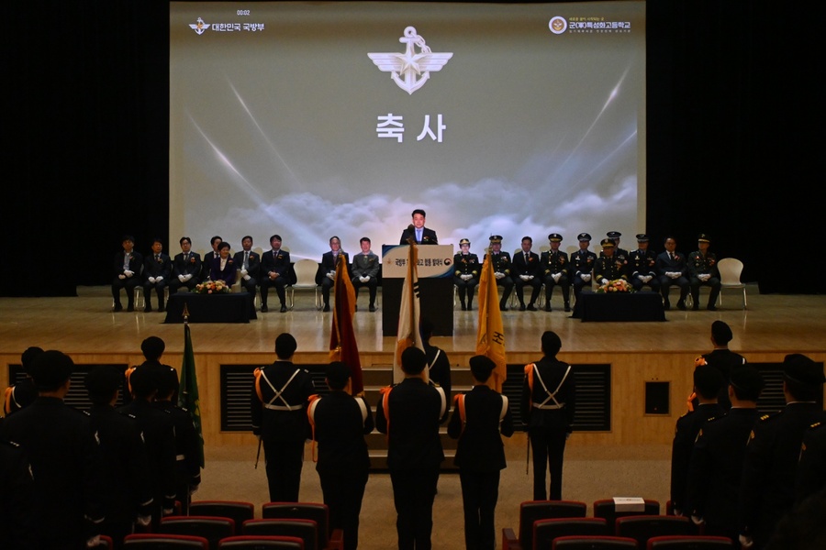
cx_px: 413
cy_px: 275
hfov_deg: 40.5
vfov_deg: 27.7
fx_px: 1118
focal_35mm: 49
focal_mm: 32.5
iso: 3200
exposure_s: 1/100
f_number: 5
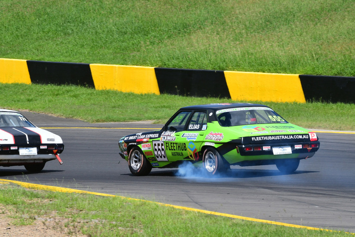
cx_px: 178
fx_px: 3847
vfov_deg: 3.5
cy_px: 118
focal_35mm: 390
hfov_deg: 5.3
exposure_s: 1/500
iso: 400
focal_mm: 260
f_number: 13
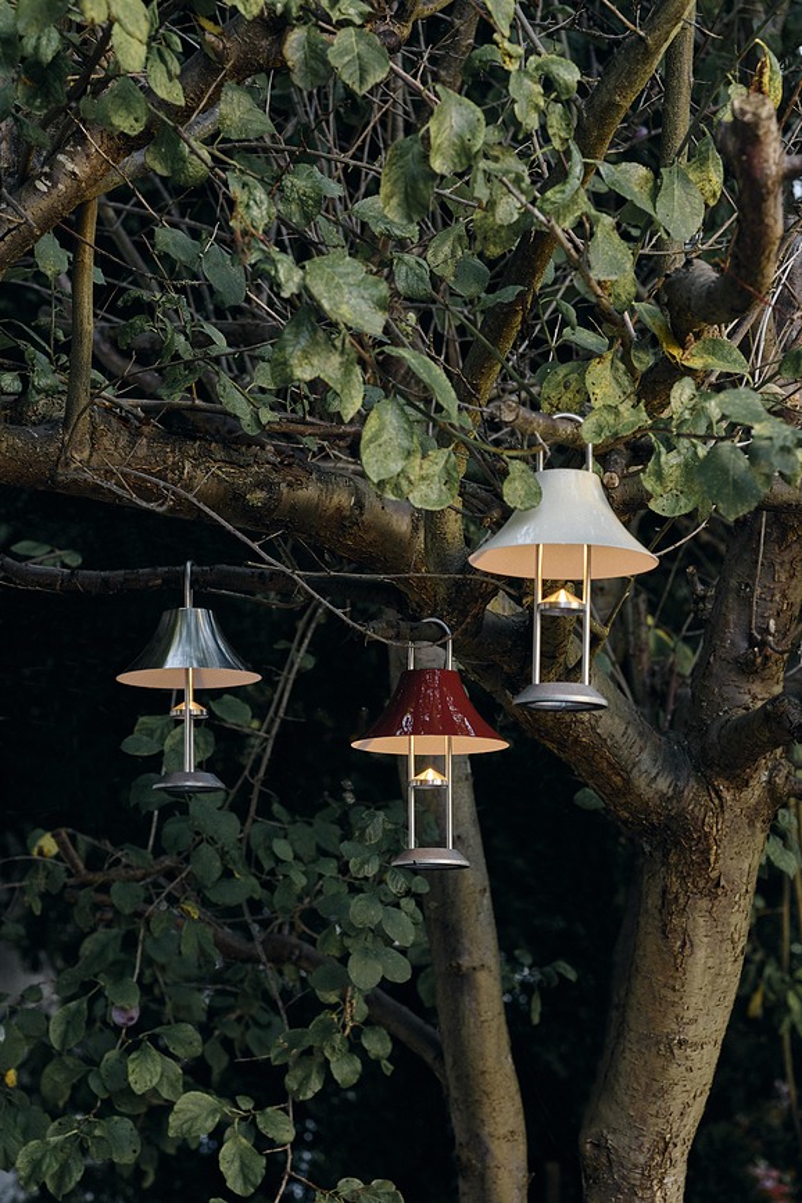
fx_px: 2840
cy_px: 602
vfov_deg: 23.9
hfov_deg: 16.1
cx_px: 401
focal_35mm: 85
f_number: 5.6
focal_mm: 85
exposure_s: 1/100
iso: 500
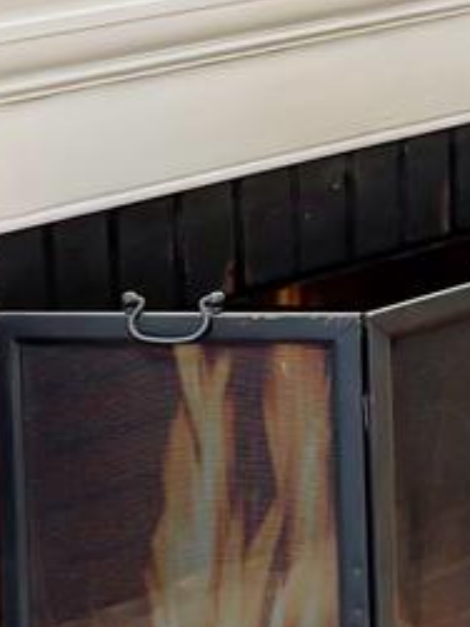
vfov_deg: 11.8
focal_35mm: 159
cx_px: 885
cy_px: -380
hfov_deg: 8.9
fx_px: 2881
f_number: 1.6
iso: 64
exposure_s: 1/120
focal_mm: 5.1
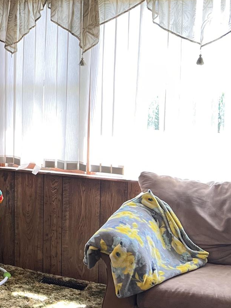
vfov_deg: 26.6
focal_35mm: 73
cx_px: -74
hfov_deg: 18.6
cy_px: 125
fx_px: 650
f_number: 1.5
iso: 100
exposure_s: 1/120
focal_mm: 5.7
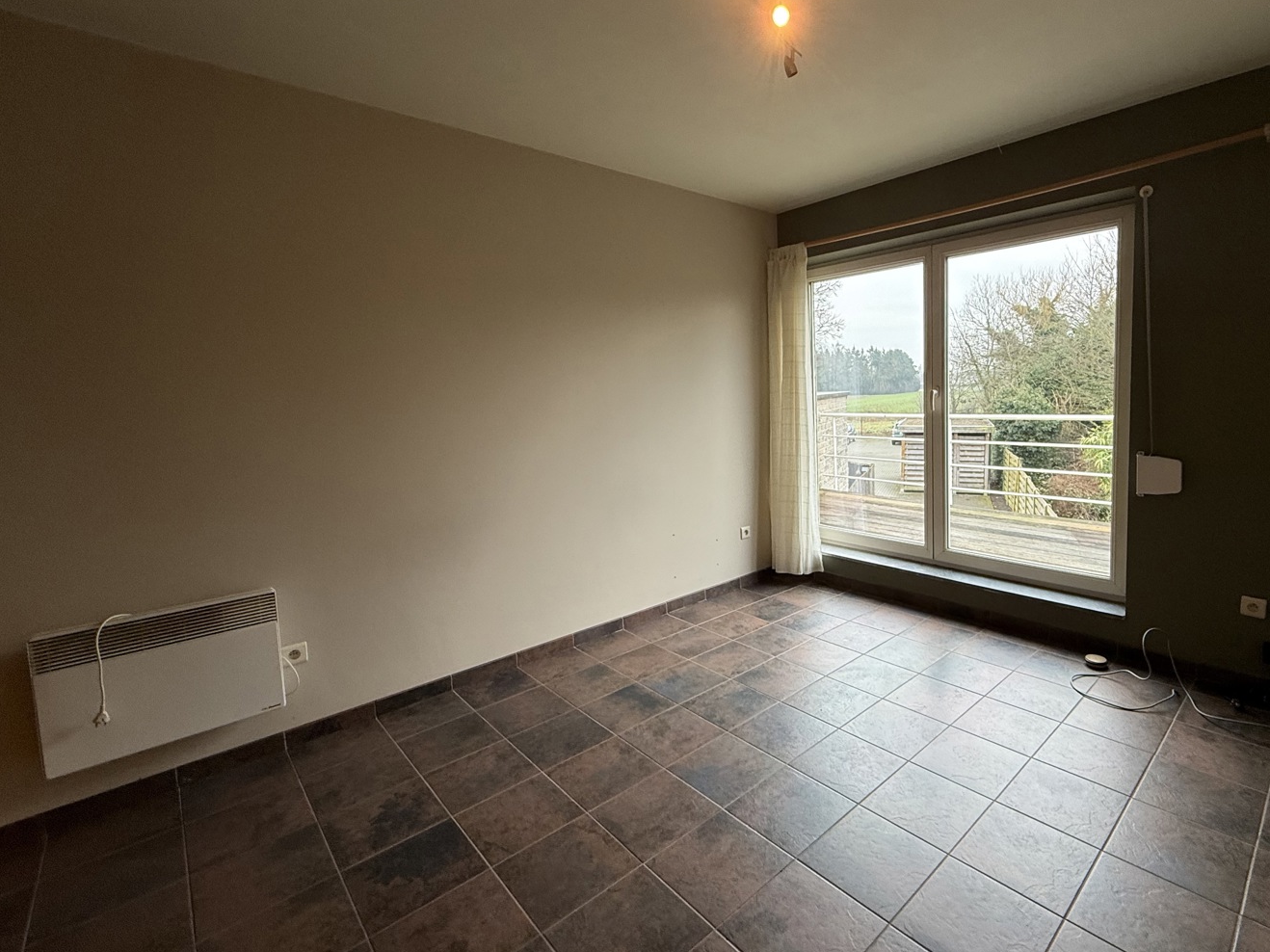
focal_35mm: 17
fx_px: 624
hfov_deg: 90.0
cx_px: 754
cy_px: 441
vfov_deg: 74.6
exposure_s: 1/100
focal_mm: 2.22
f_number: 2.2
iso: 125
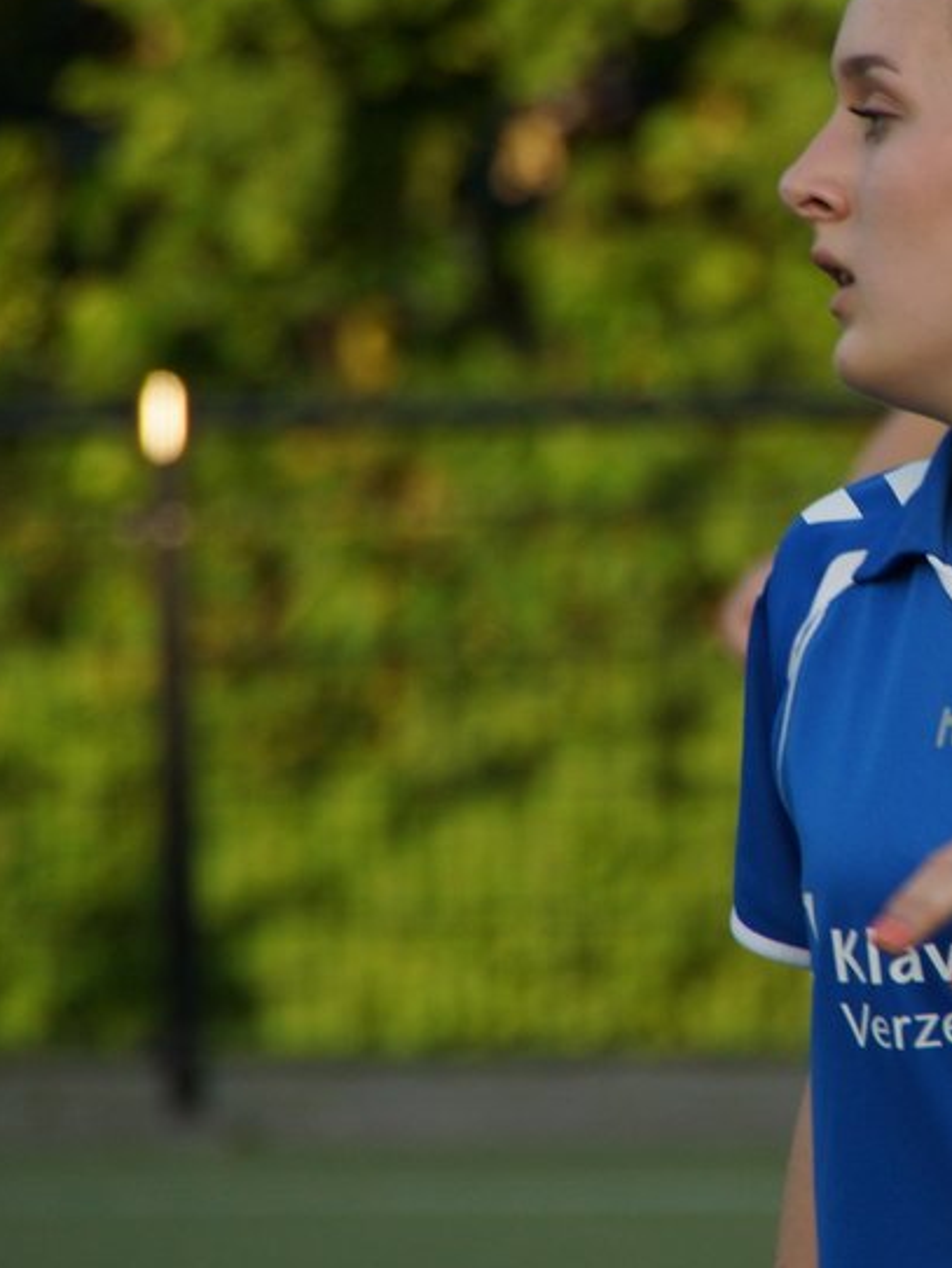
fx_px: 24952
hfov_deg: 2.2
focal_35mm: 681
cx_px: 1034
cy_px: 539
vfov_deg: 2.9
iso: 400
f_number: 6.3
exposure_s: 1/400
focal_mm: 250
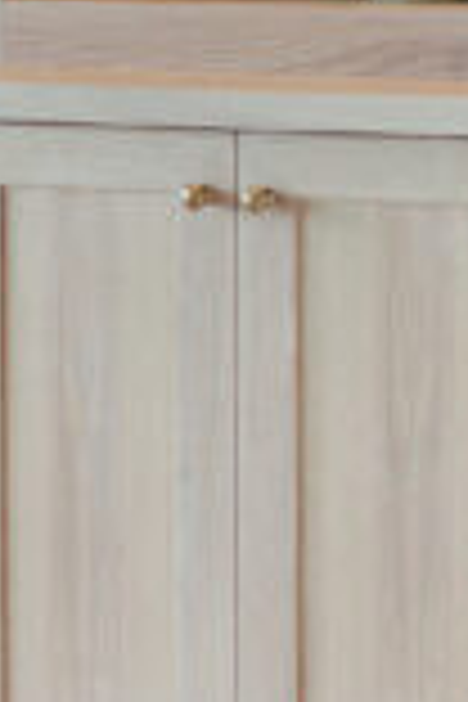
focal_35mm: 328
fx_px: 6395
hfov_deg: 4.2
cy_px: -212
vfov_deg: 6.2
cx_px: 83
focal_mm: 50
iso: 640
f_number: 2.8
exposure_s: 1/160
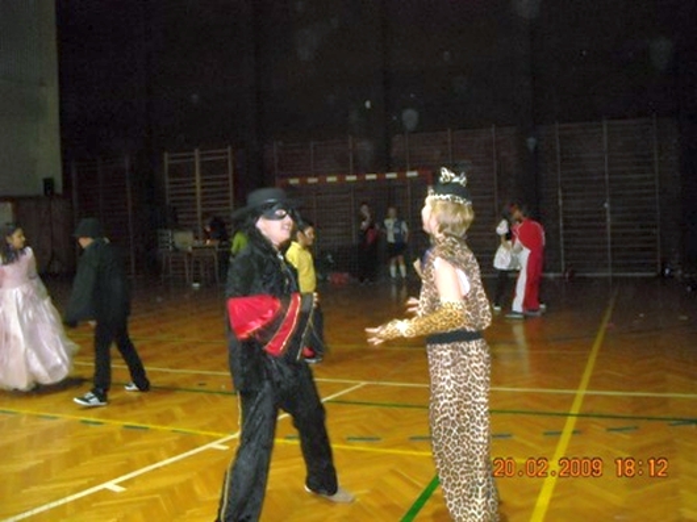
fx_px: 704
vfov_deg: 40.7
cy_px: 261
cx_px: 348
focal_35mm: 35
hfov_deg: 52.6
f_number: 2.8
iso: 800
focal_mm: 5.7
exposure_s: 1/60
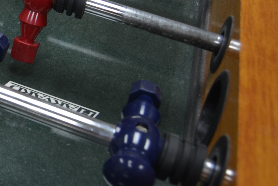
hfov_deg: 25.3
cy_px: 1
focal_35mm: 70
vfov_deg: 18.9
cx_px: -74
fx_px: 541
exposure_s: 1/80
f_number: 4.5
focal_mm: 18
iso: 400
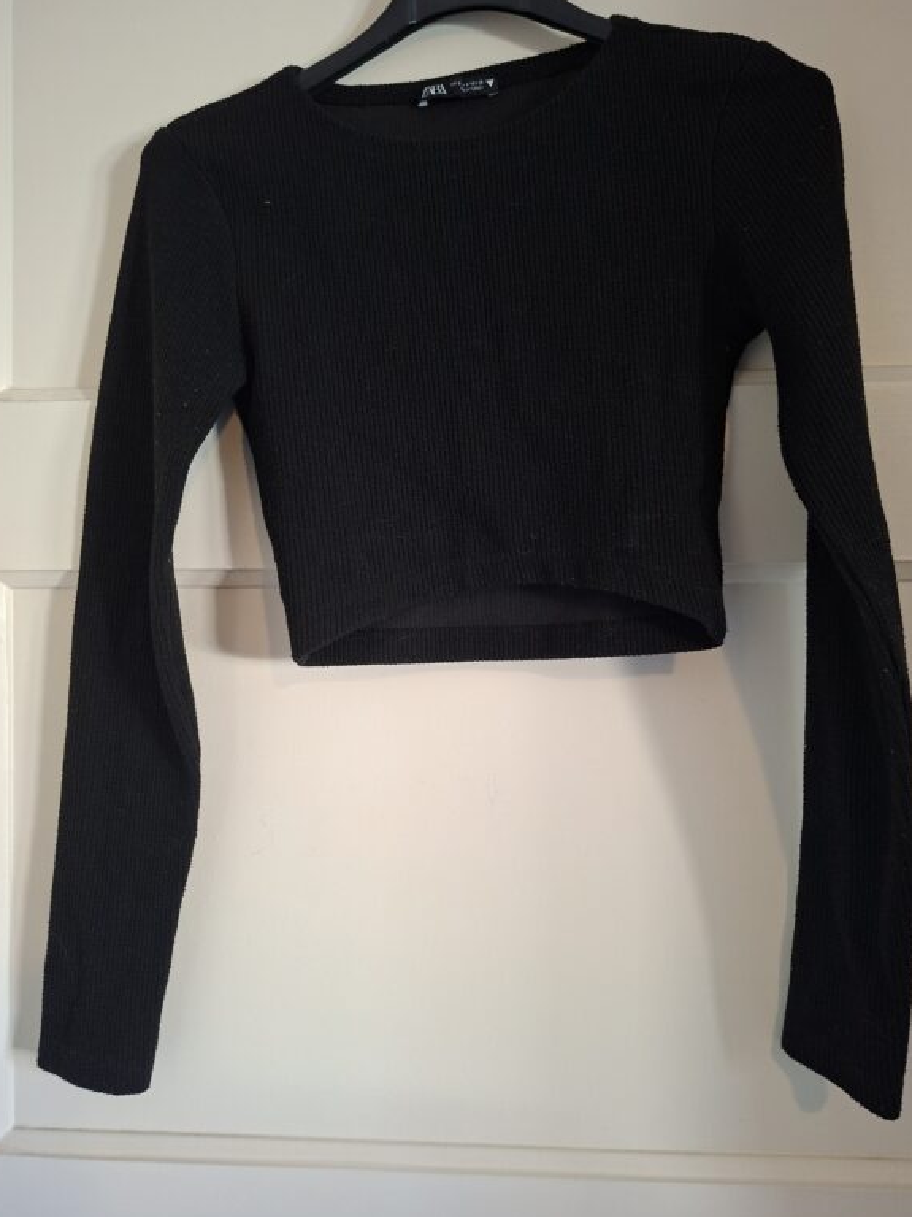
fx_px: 843
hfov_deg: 56.8
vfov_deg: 71.6
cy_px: 603
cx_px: 454
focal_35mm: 24
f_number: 1.8
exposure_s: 1/30
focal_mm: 5.54
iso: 400
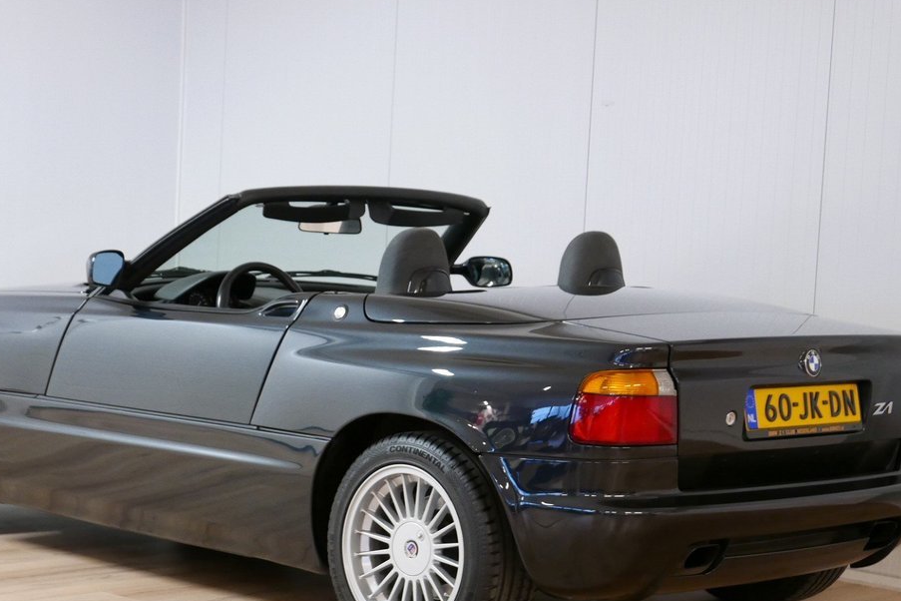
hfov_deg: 21.9
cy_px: 392
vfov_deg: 14.7
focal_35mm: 93
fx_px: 2327
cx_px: 383
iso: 1600
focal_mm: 31.5
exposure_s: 1/40
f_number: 2.8
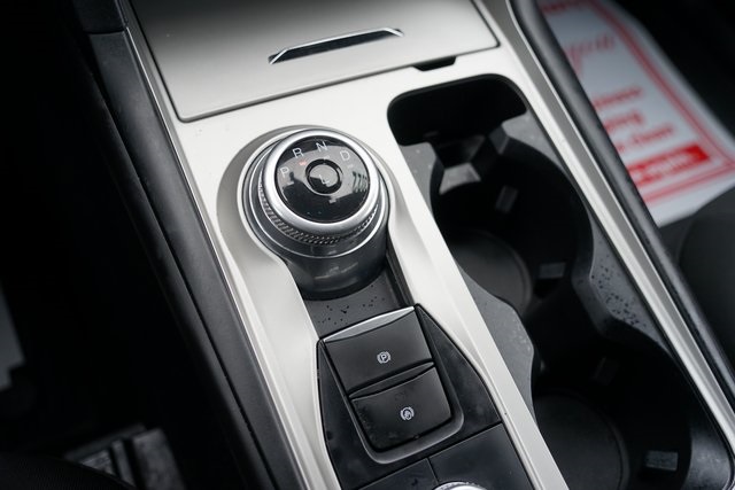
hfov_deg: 57.2
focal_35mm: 33
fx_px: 674
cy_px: 245
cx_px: 368
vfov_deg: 40.0
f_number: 4
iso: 200
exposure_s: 1/60
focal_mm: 33
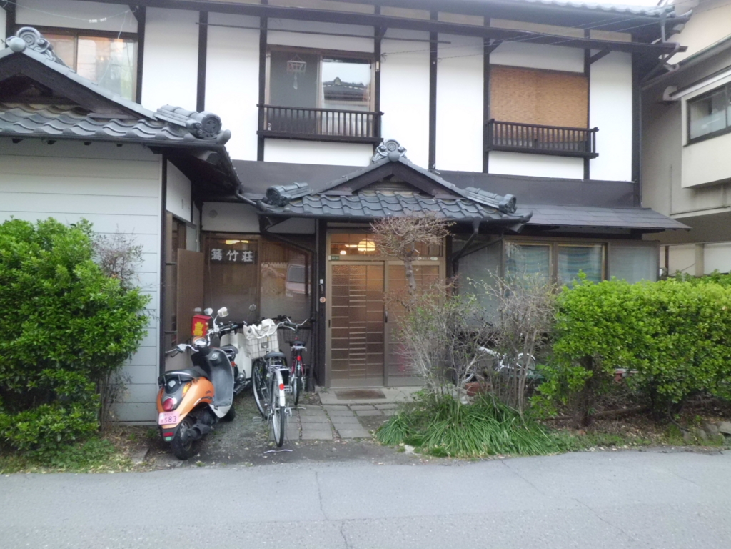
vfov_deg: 53.1
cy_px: 274
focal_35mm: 26
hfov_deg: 67.3
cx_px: 366
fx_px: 549
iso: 400
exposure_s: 1/40
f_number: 2.8
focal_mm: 4.7
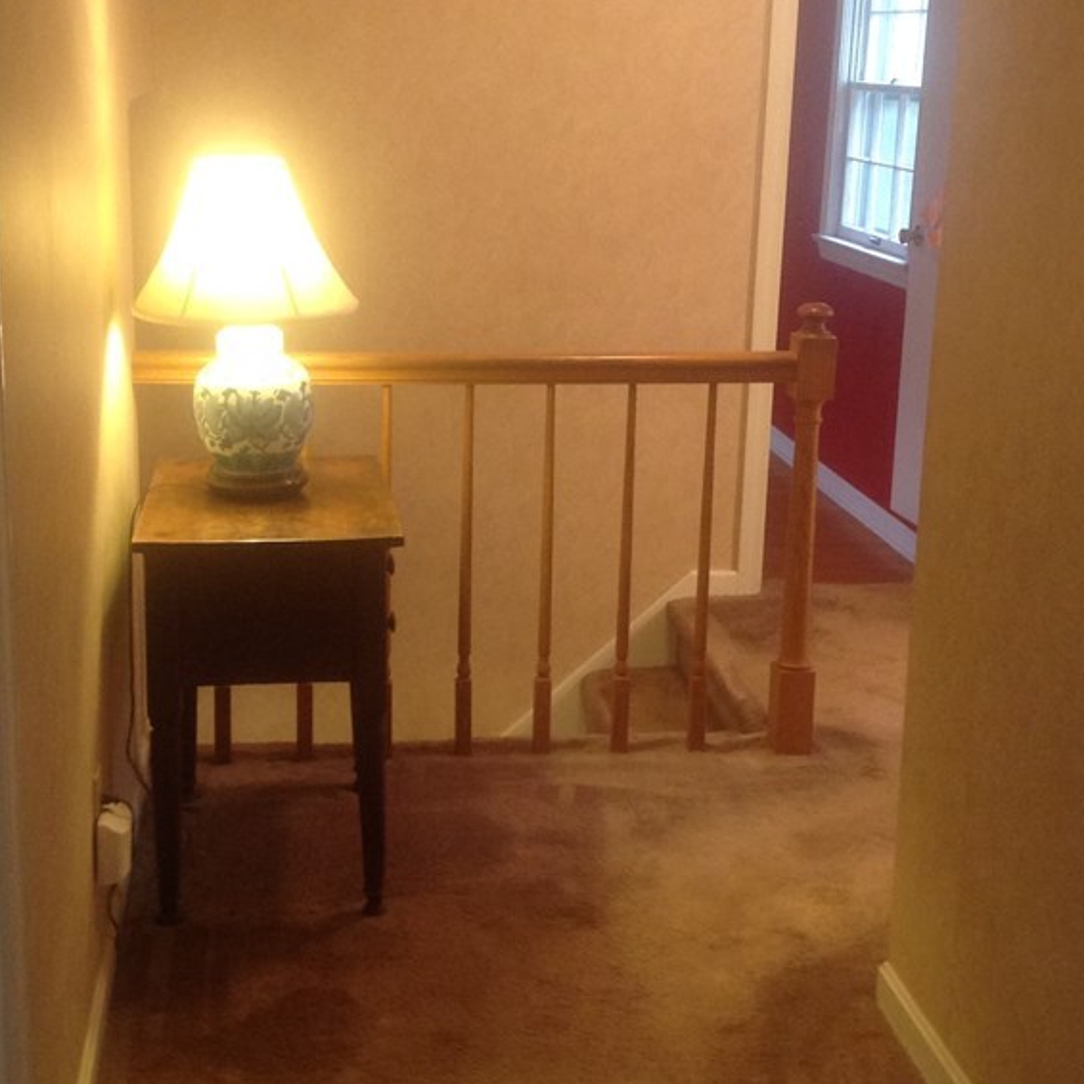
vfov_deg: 30.5
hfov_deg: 30.6
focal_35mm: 56
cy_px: 475
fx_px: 1984
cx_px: 517
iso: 160
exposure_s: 1/15
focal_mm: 4.28
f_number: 2.4
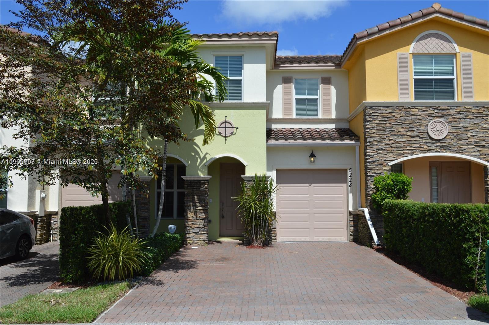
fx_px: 448
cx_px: 244
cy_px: 162
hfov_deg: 57.3
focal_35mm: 33
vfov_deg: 39.9
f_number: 8
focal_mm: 22
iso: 100
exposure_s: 1/320
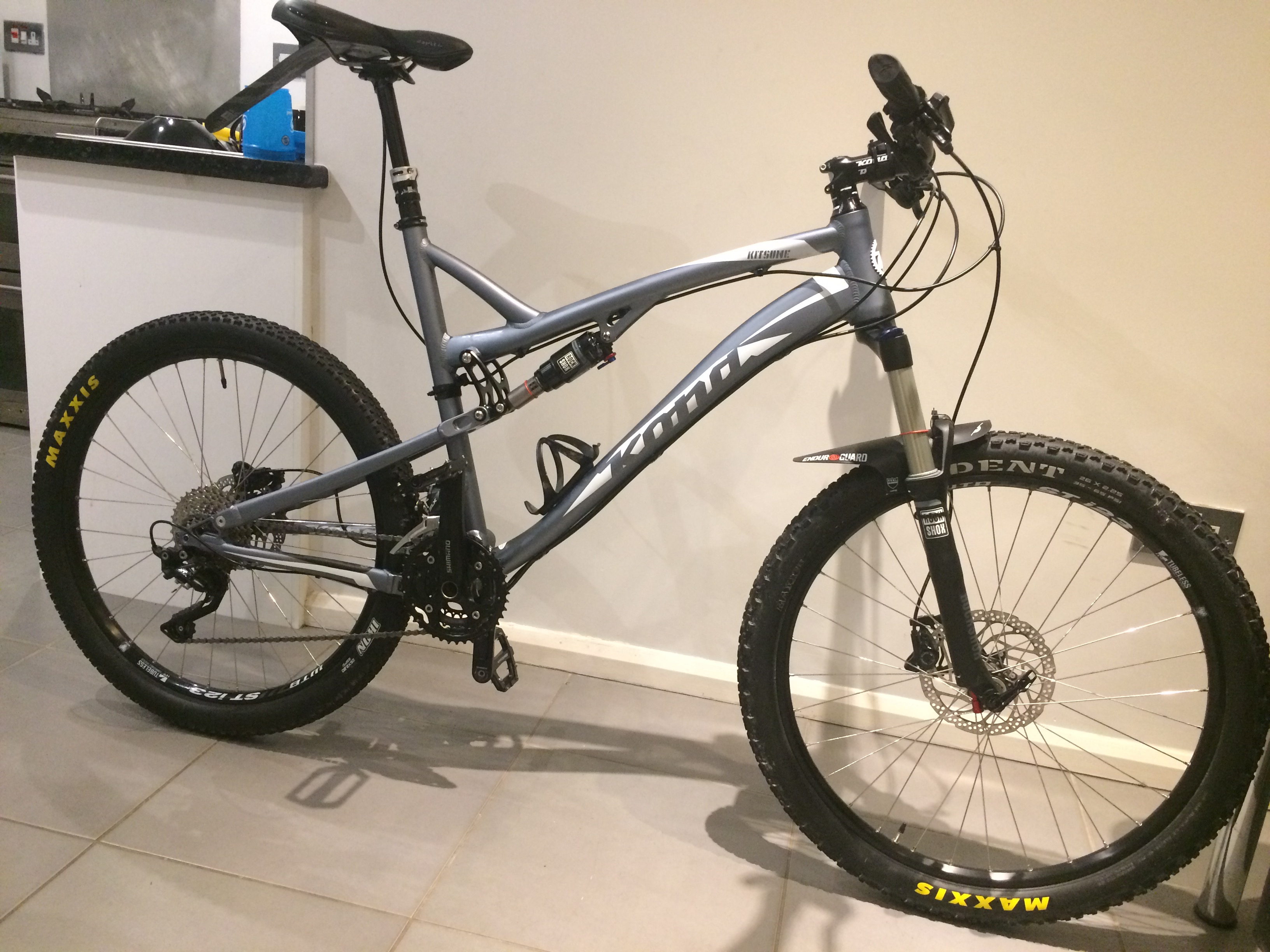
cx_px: 635
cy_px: 476
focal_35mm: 29
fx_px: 1064
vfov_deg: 48.2
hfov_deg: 61.7
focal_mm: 4.15
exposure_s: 1/33
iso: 320
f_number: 2.2
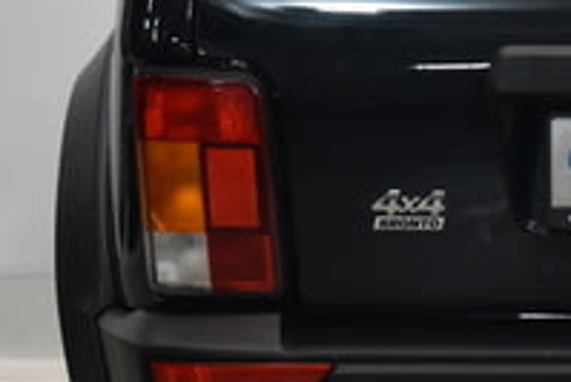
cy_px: 132
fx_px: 5158
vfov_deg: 4.2
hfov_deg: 6.3
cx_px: 772
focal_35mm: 325
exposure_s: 1/50
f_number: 7.1
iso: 800
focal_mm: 48
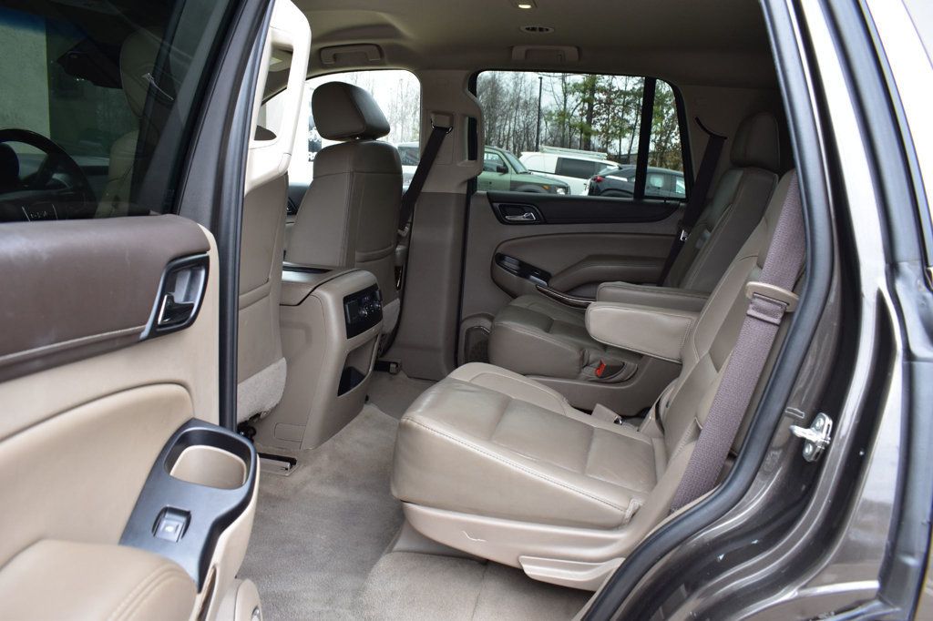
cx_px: 466
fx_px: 699
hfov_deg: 67.4
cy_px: 310
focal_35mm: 27
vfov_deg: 47.9
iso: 400
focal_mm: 18
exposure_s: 1/40
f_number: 7.1
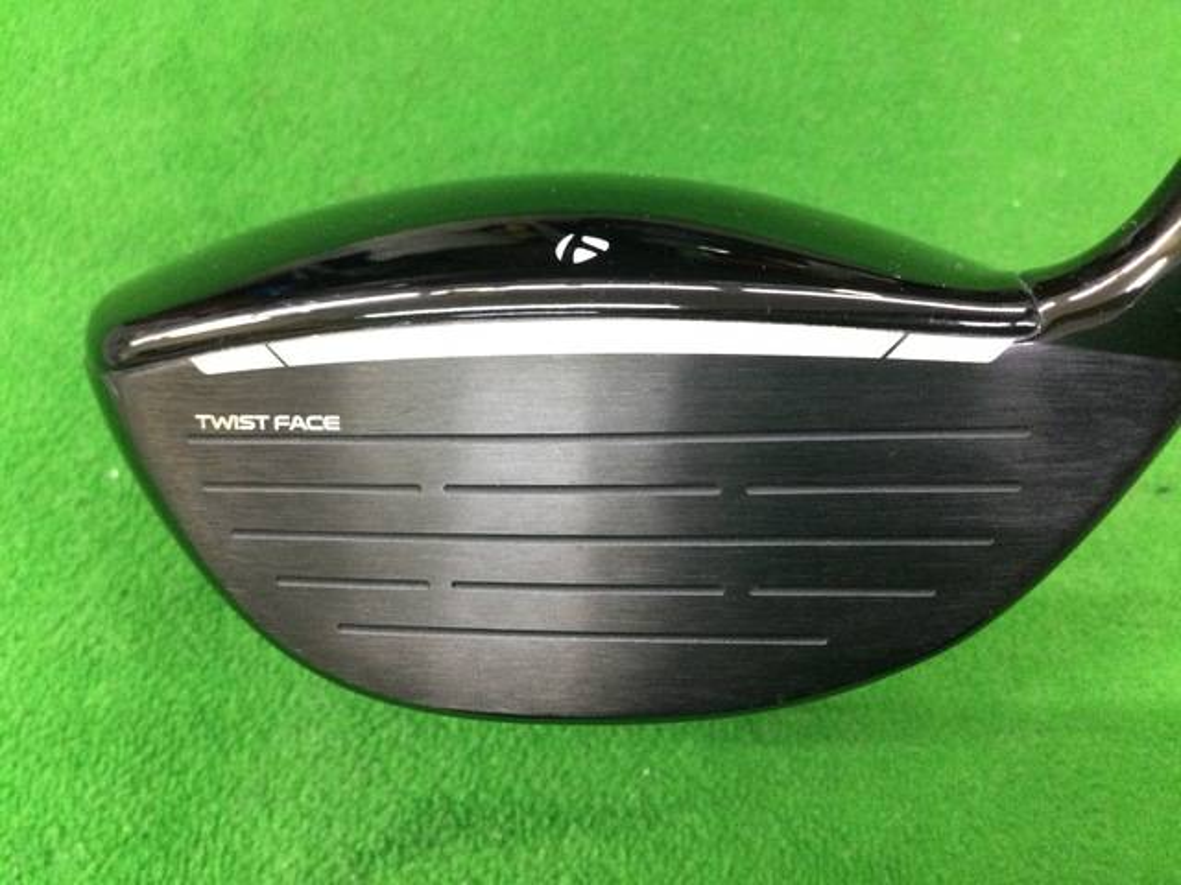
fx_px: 1058
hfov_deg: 58.4
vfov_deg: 45.4
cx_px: 590
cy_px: 442
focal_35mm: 31
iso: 250
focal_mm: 3.3
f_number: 2.4
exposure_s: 1/24
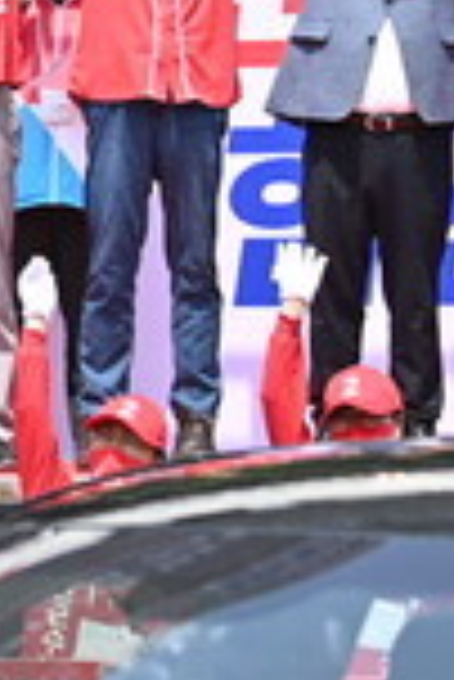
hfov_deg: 4.8
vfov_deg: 7.4
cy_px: -23
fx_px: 5246
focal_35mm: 278
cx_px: -620
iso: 100
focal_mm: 70
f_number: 5.6
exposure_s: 1/320
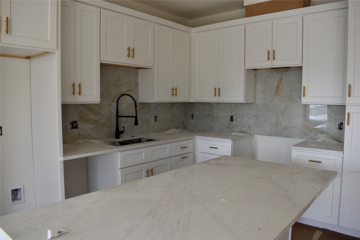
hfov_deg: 67.4
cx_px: 180
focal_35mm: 27
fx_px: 270
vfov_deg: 47.9
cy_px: 120
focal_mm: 18
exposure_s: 1/100
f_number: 5
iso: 400
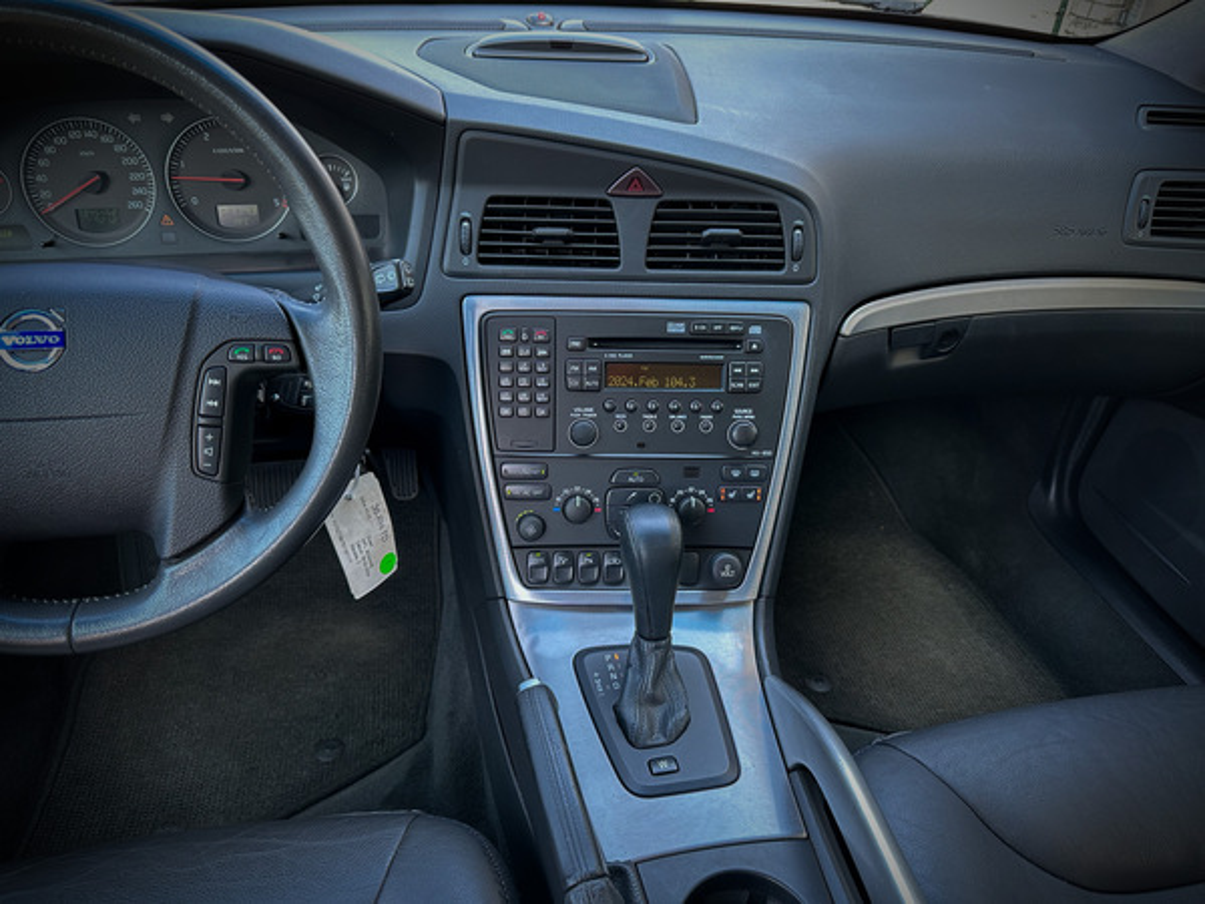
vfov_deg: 56.8
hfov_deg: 71.6
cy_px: 452
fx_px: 835
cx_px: 602
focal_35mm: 24
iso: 200
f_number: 1.78
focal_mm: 6.86
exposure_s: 1/121
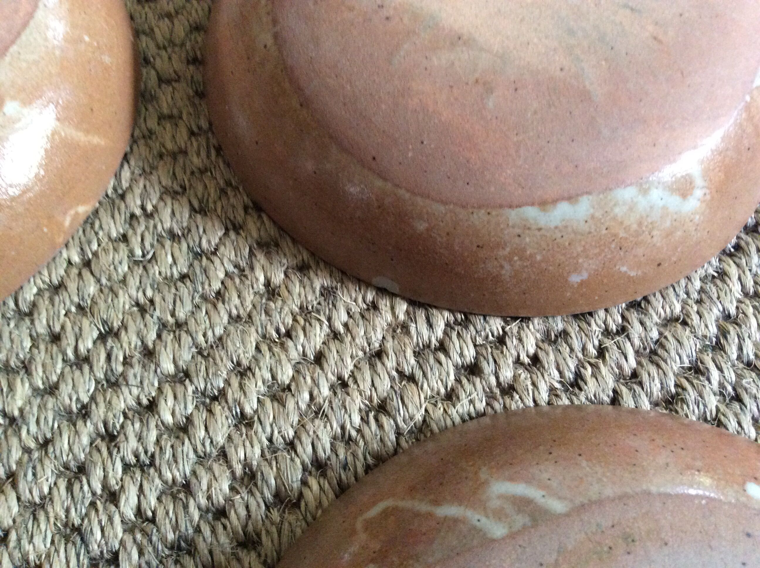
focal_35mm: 32
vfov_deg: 44.1
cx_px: 380
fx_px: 702
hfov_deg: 56.9
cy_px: 284
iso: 320
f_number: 2.4
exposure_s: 1/25
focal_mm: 3.3
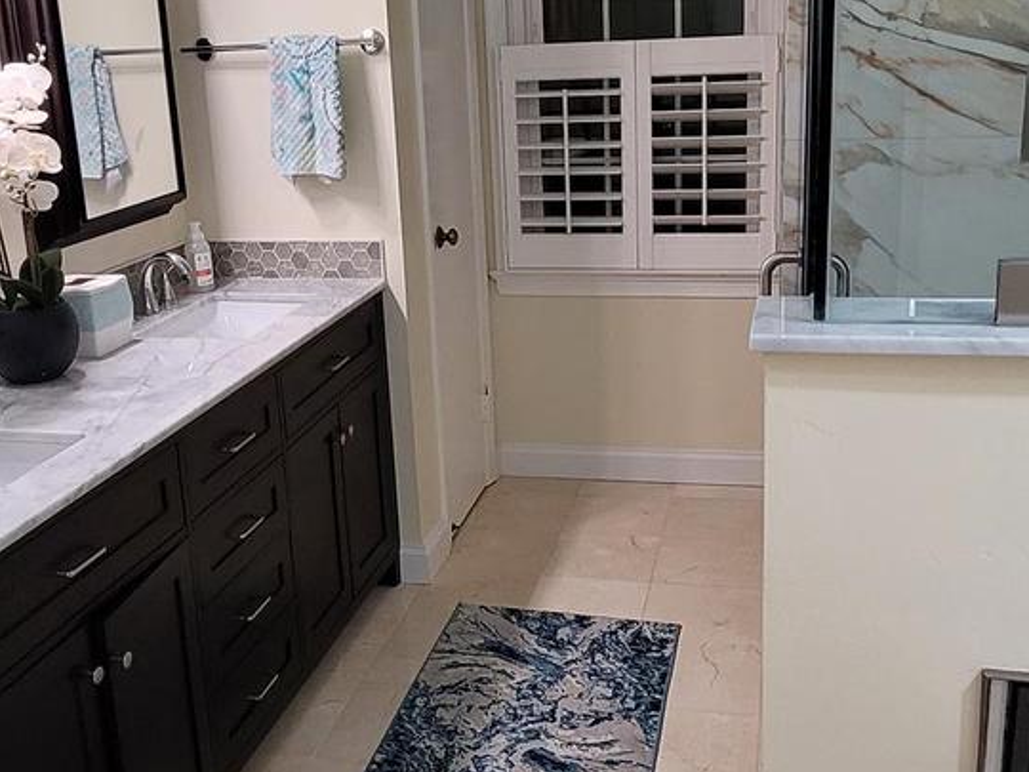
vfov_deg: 38.7
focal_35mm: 37
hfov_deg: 50.1
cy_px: 362
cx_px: 514
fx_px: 1100
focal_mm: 2.2
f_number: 2.2
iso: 320
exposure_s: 1/60
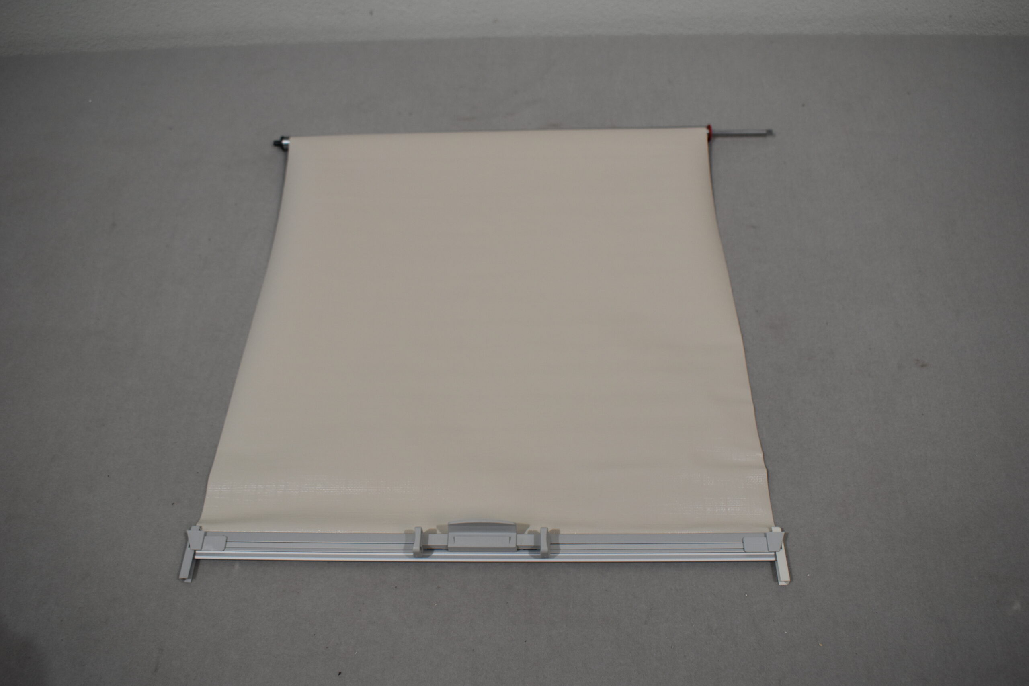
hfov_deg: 59.5
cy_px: 343
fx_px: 900
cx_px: 514
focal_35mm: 32
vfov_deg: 41.7
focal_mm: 21
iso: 400
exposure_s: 1/250
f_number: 5
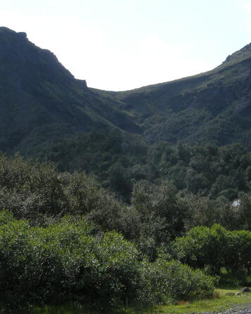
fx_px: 734
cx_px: 192
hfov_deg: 19.3
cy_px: 167
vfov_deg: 24.1
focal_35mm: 79
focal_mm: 7.5
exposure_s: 1/316
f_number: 6.1
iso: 100
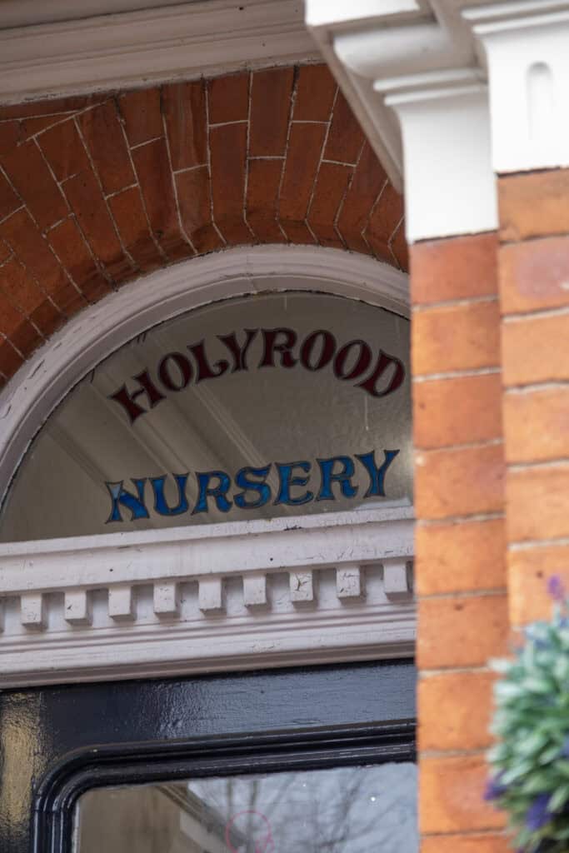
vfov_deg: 20.2
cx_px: 284
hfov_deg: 13.6
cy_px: 426
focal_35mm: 101
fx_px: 2394
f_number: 4
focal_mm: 67.5
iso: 400
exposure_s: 1/80
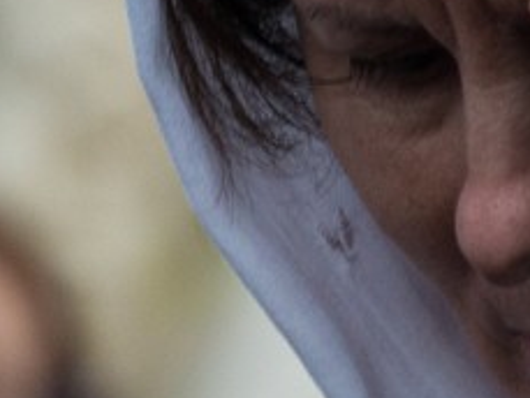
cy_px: 222
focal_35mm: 2009
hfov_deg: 1.0
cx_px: 287
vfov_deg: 0.7
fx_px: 30776
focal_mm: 250
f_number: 5.6
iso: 1000
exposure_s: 1/60
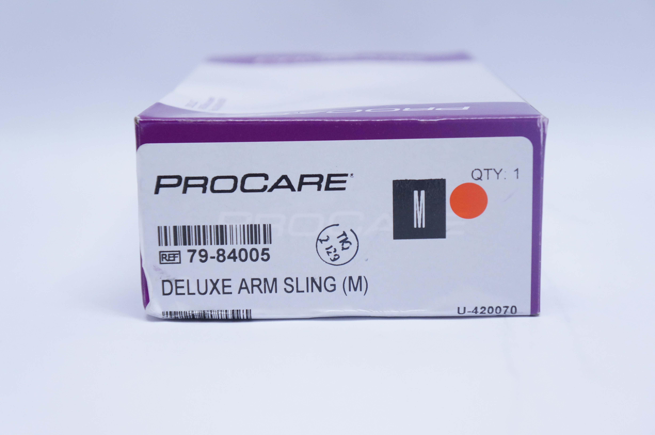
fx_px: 1254
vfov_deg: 19.7
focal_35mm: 69
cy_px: 218
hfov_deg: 29.3
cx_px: 328
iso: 1600
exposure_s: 1/200
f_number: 5
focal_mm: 46
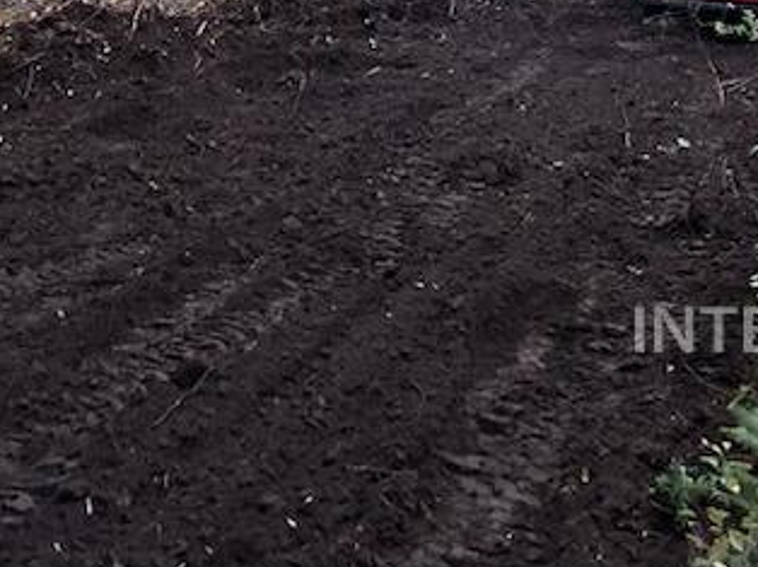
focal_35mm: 53
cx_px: 418
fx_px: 1160
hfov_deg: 36.2
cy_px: 2
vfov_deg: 26.1
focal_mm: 5.7
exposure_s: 1/30
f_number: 1.5
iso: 640
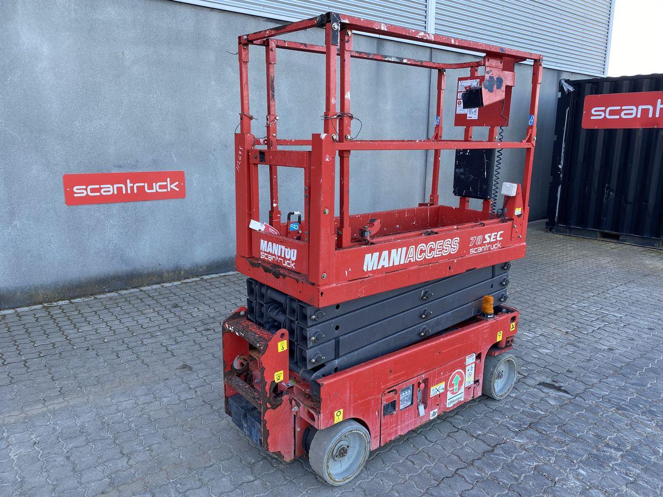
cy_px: 248
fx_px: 498
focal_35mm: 26
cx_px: 332
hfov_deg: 67.3
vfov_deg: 53.1
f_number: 1.8
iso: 32
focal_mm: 4.25
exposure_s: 1/141
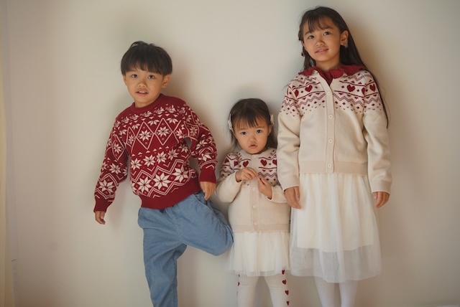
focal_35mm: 55
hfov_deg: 36.2
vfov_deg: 24.7
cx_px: 230
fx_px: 703
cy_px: 154
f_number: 4
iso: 125
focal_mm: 55
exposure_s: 1/160
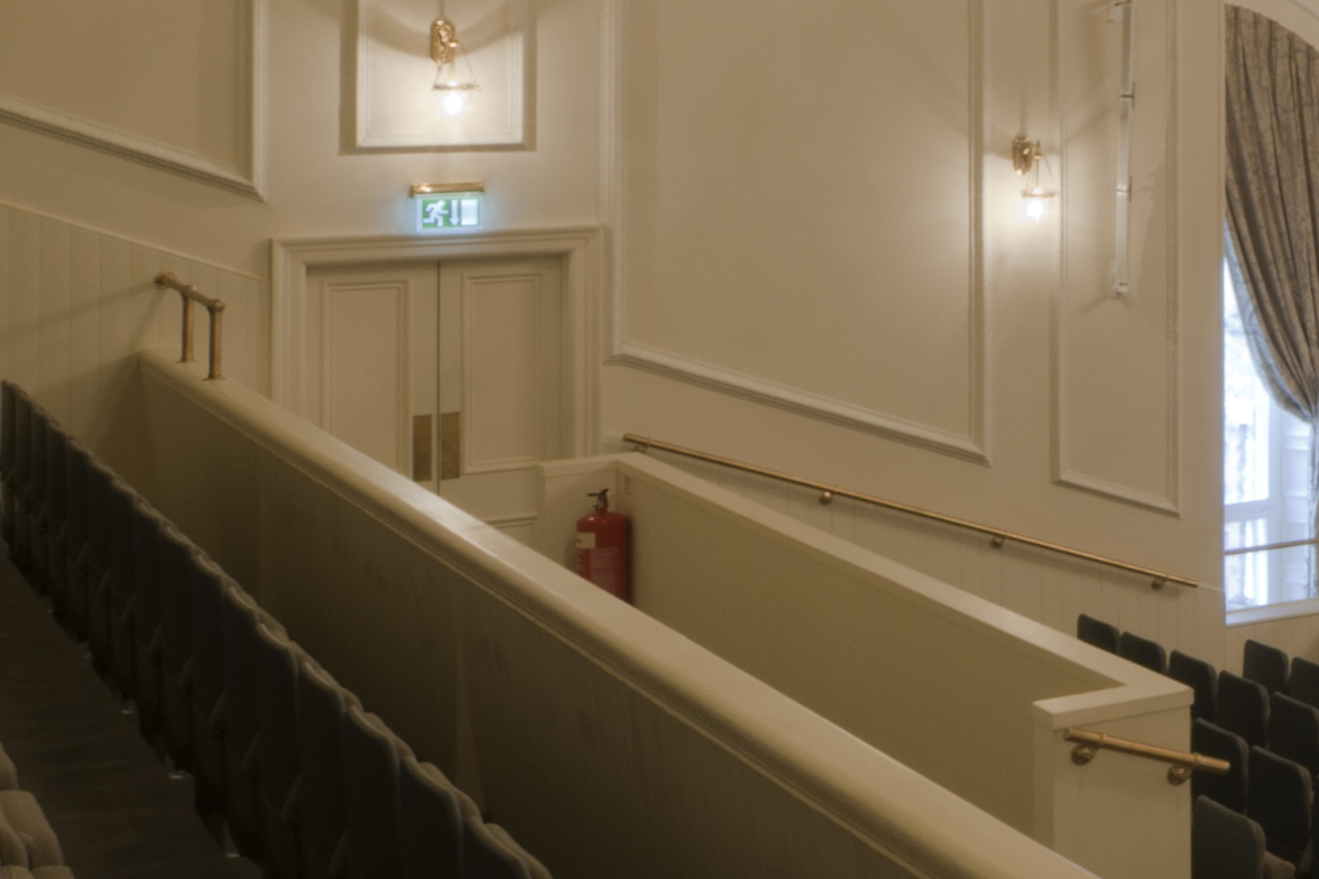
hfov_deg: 22.3
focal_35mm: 72
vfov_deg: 18.6
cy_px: 105
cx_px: 2054
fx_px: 2638
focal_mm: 14
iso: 100
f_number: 16
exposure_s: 6
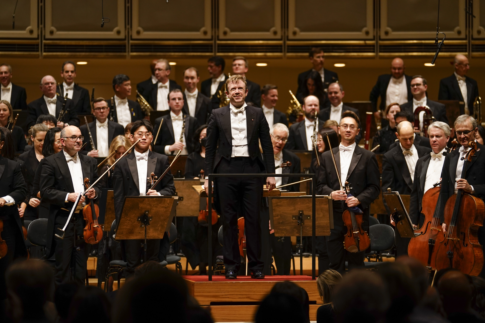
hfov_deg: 10.7
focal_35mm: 193
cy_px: 162
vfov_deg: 7.1
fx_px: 2600
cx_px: 242
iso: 2000
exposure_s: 1/400
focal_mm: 193
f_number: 4
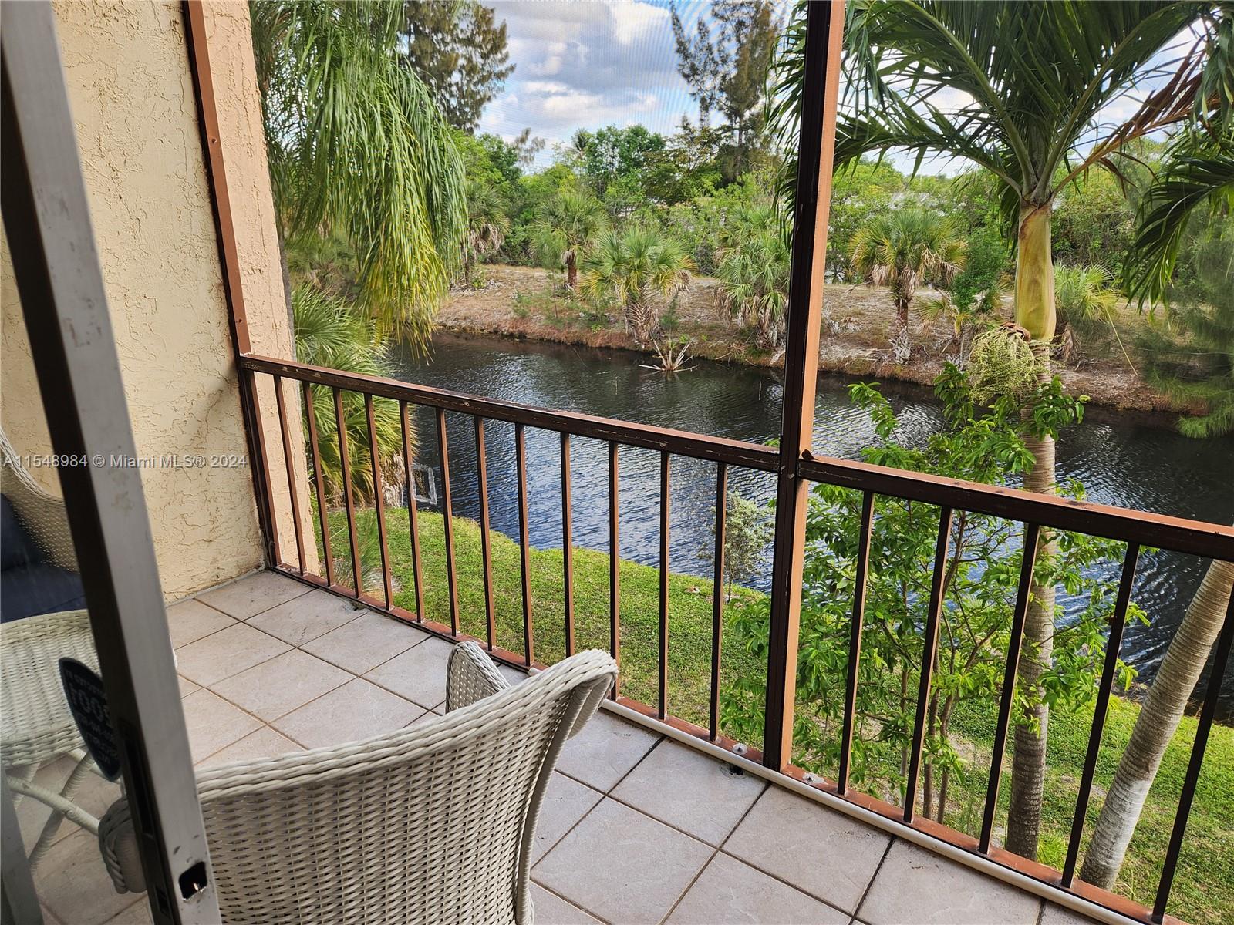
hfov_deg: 73.9
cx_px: 617
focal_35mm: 23
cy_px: 462
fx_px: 820
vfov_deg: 58.9
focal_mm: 5.4
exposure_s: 1/180
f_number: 1.8
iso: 20
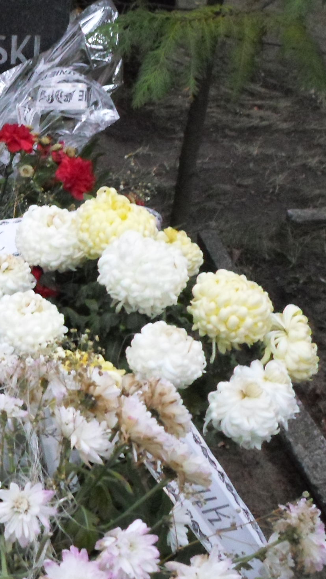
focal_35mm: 69
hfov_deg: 16.0
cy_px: 272
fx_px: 1060
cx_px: -163
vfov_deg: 30.6
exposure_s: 1/20
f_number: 3
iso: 400
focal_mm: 6.5
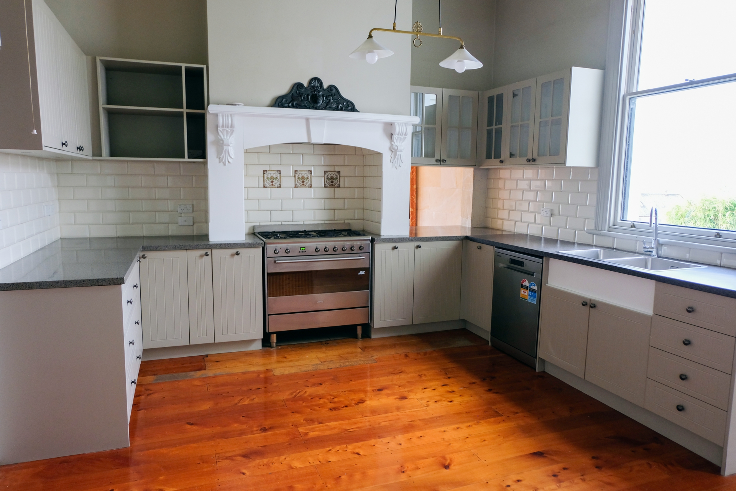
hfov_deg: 73.7
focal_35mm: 24
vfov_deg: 53.1
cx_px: 368
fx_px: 491
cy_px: 246
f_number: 4
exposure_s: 1/60
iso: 640
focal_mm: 16
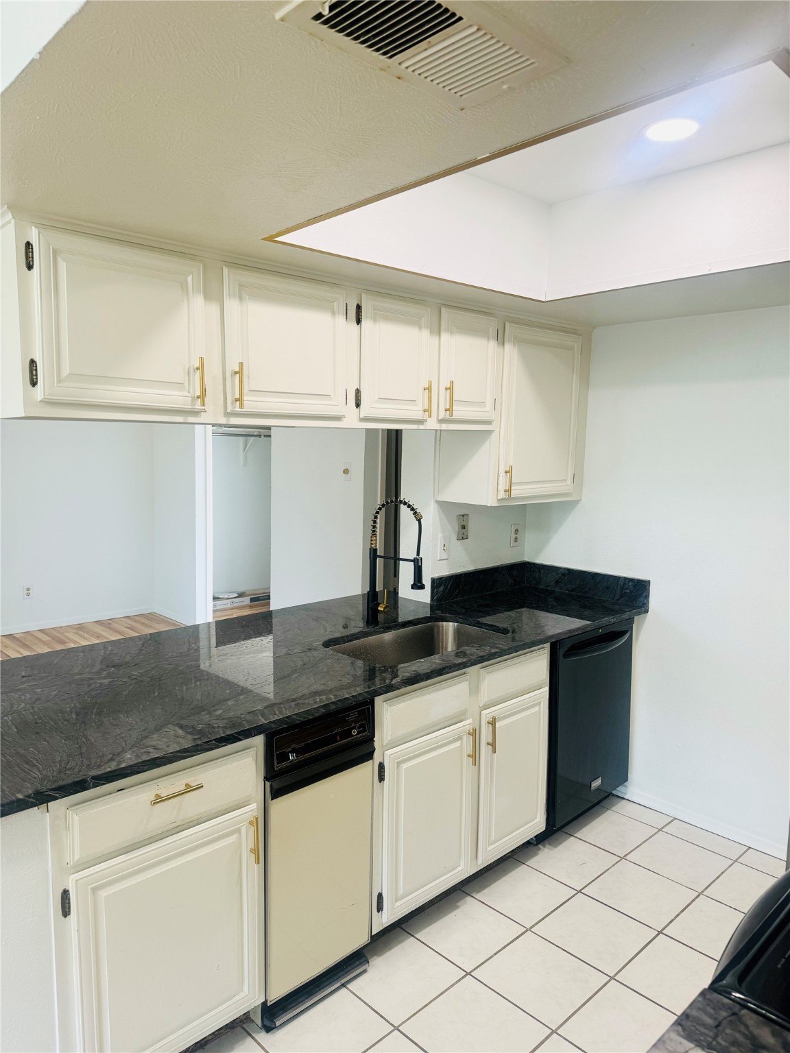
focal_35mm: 24
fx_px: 730
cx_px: 395
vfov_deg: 71.6
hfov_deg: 56.8
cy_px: 526
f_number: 1.78
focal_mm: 6.76
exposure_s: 1/120
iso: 125
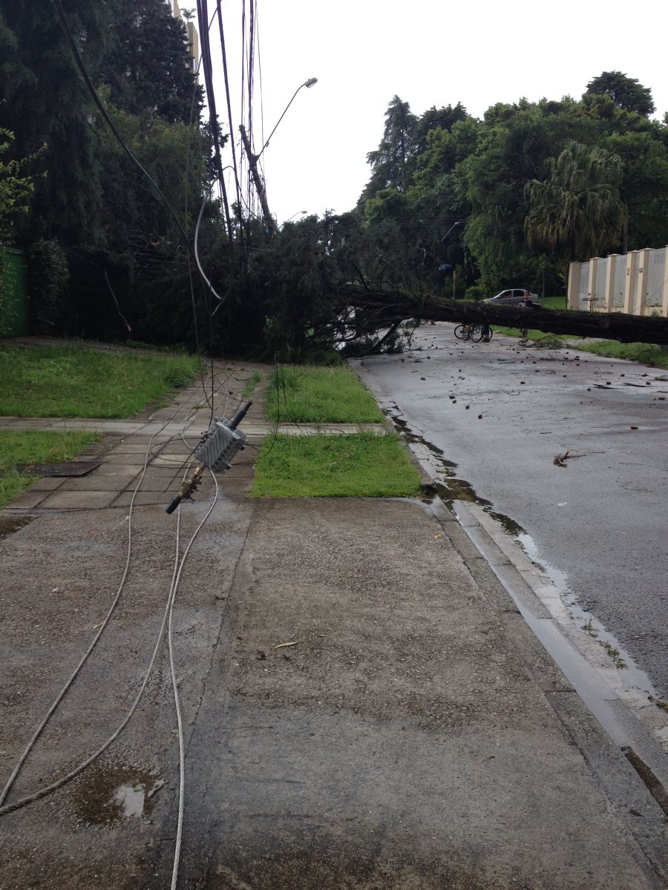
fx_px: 901
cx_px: 334
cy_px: 445
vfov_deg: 52.6
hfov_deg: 40.7
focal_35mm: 35
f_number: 2.4
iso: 50
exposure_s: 1/383
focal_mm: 4.28
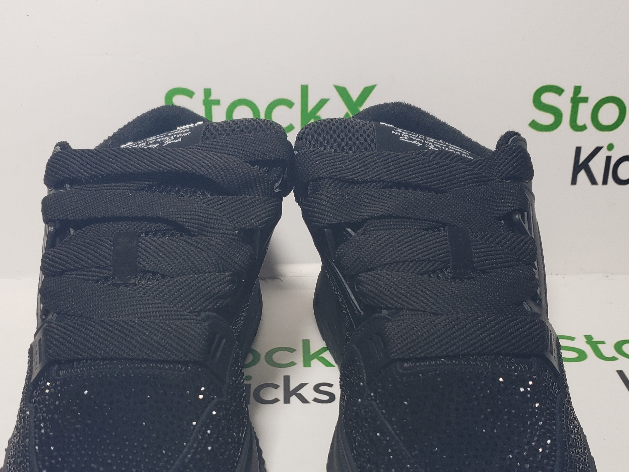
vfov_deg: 34.4
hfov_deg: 45.8
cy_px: 354
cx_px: 299
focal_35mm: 41
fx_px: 745
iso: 50
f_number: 1.5
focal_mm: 4.3
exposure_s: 1/362
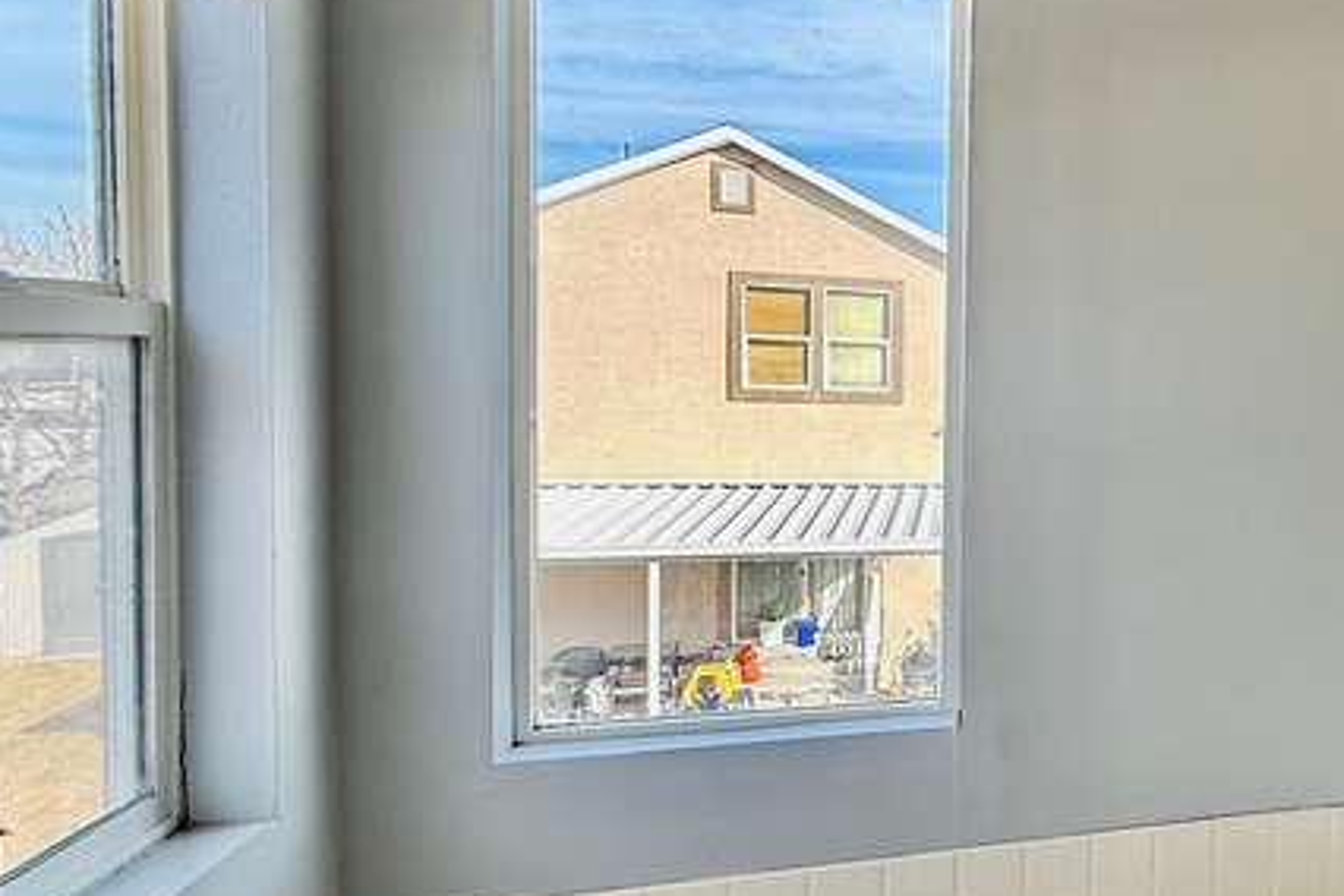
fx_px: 1307
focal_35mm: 35
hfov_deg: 41.9
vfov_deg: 37.8
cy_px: 432
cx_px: 1508
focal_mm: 2.22
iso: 64
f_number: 2.2
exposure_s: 1/144
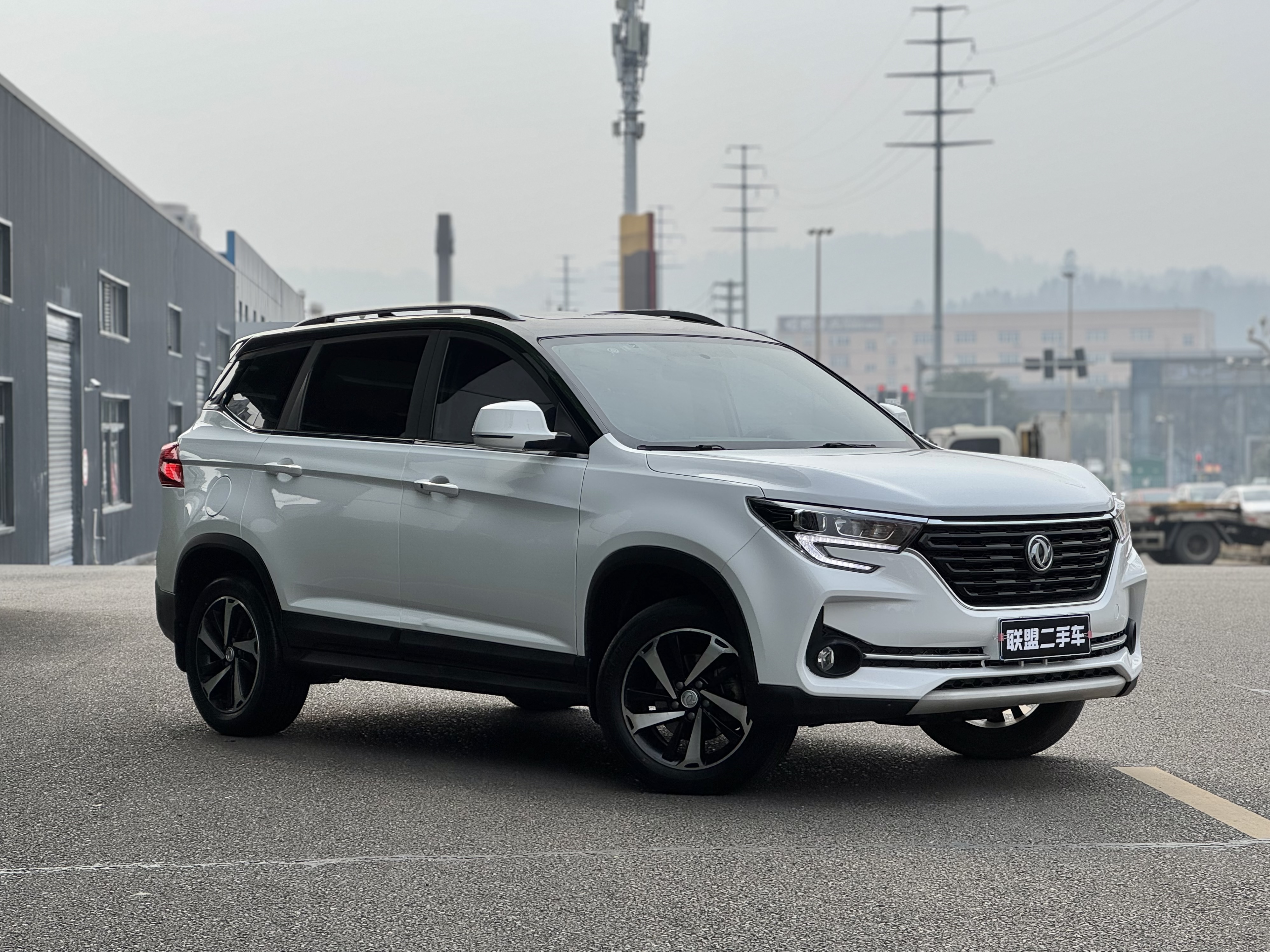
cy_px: 476
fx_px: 2825
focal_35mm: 77
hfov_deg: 25.3
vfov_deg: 19.1
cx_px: 635
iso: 25
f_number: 2.8
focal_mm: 9
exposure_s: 1/889
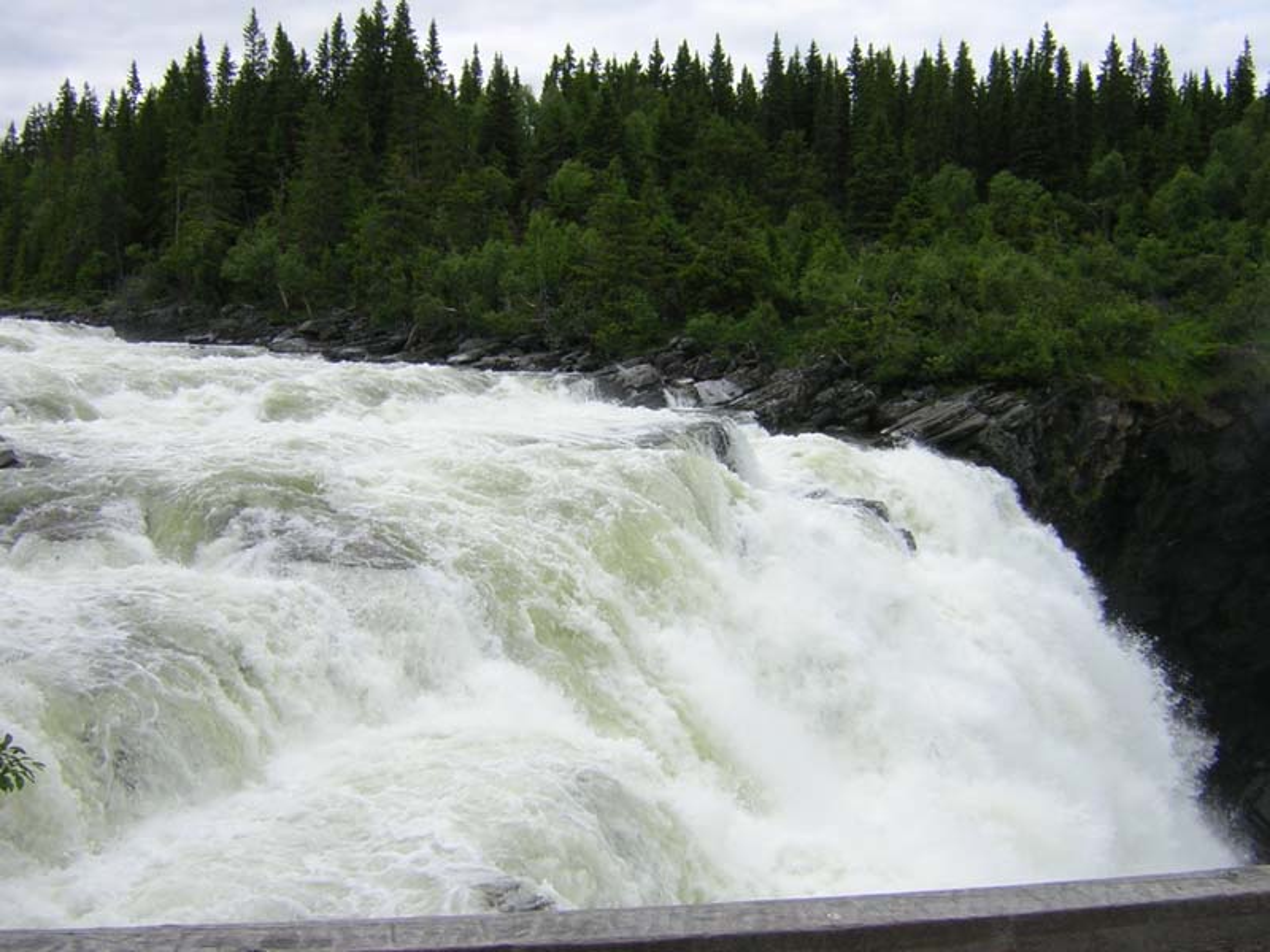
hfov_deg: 51.4
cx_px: 635
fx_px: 1321
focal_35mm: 36
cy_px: 476
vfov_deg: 39.7
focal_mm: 4.7
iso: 100
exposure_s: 1/175
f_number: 5.2
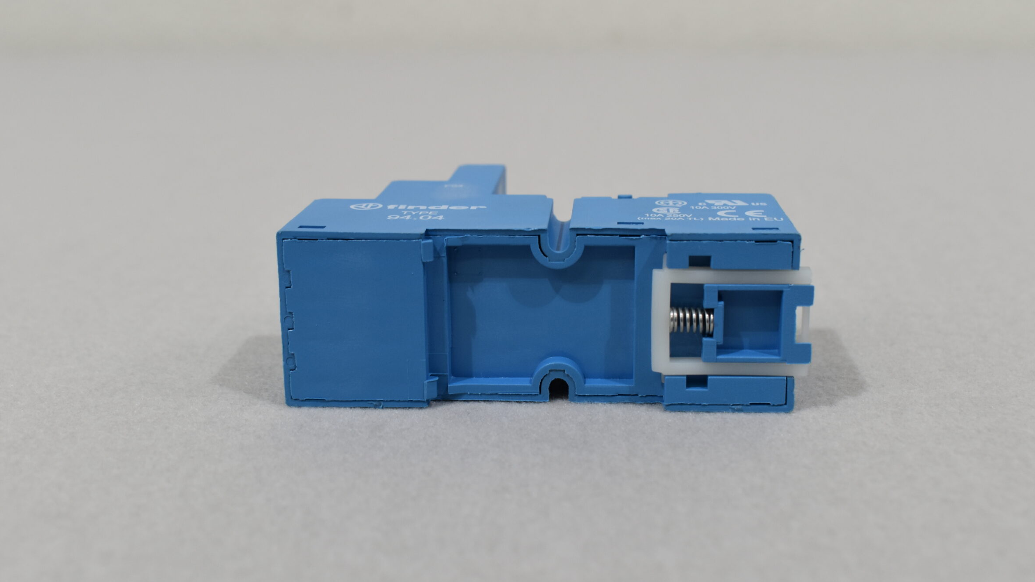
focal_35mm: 50
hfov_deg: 41.6
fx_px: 1361
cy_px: 298
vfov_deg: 24.2
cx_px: 548
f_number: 7.1
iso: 400
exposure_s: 1/60
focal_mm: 29
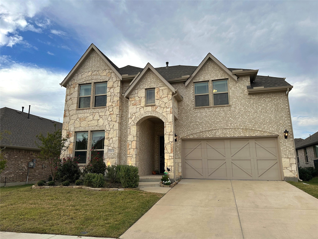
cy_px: 120
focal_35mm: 24
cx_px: 159
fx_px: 220
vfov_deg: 56.8
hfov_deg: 71.6
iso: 80
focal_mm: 6.86
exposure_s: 1/3356
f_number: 1.78
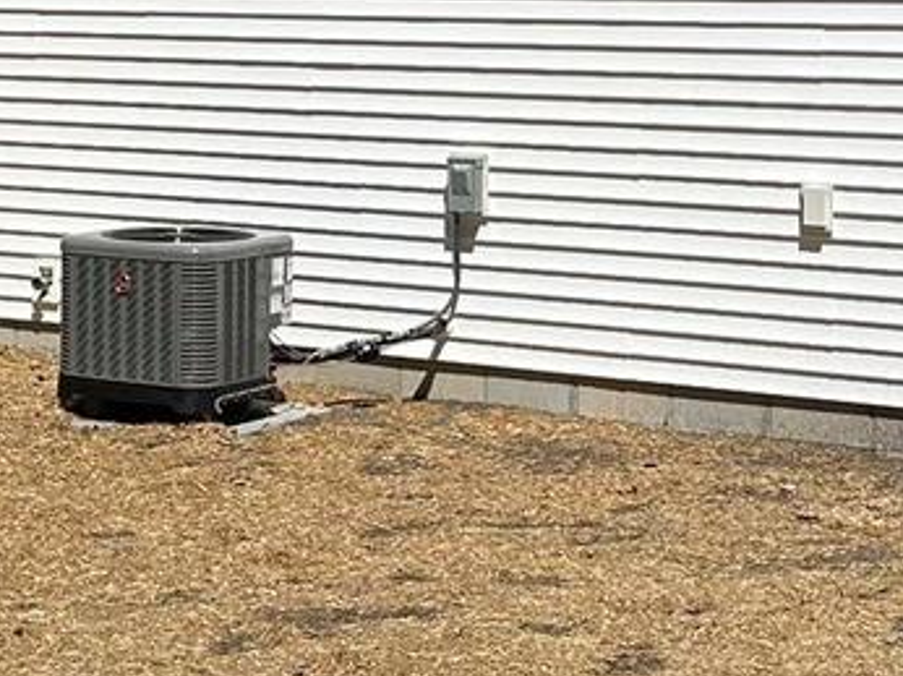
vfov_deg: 14.5
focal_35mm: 100
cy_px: -3
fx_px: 2607
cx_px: 324
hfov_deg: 19.6
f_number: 1.78
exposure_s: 1/7576
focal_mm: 6.86
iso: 80
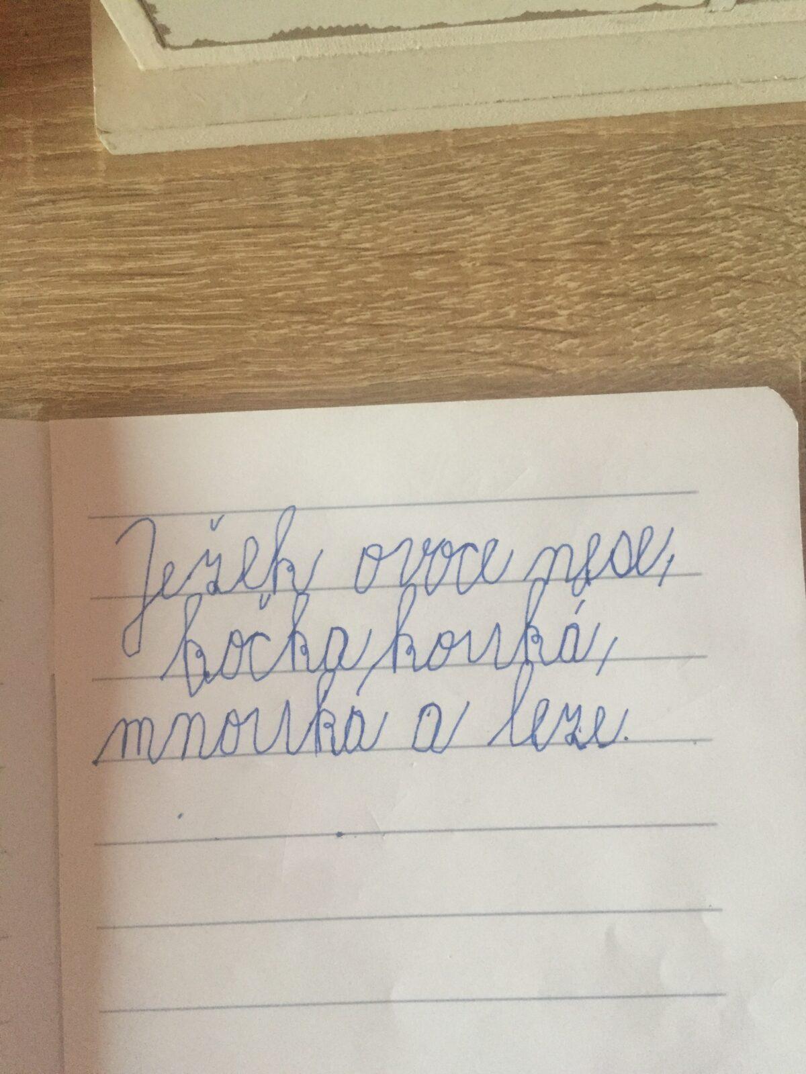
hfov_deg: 48.2
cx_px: 403
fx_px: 900
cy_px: 537
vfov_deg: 61.7
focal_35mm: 29
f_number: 2.2
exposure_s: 1/33
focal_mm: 4.15
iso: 250
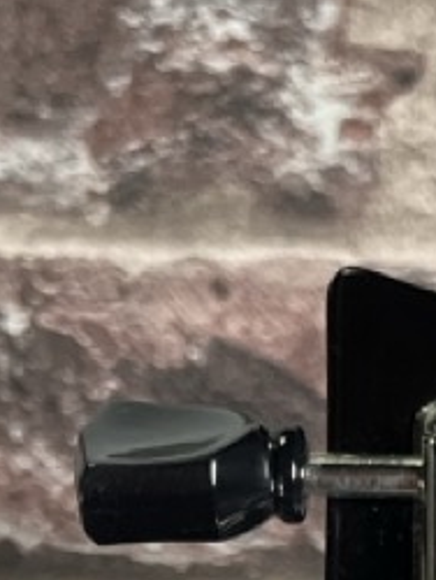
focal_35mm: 133
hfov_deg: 10.8
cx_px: 654
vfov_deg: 12.8
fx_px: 2230
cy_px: 1176
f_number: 1.6
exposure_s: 1/122
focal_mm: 5.1
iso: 80
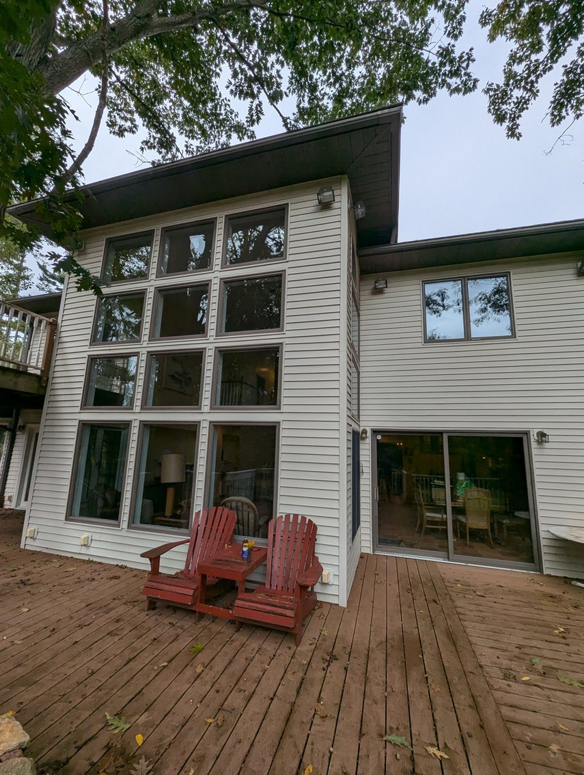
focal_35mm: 13
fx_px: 292
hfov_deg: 90.1
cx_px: 292
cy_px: 388
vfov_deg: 106.1
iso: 58
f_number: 2.2
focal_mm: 1.95
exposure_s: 1/1562
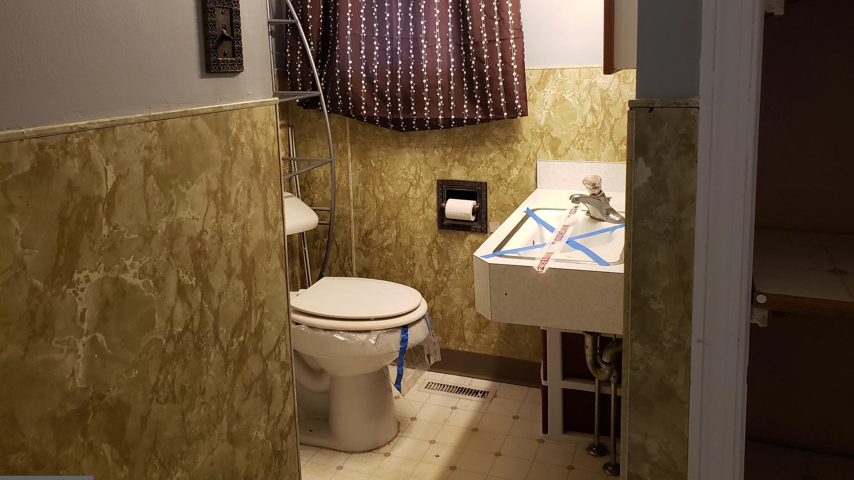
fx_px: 657
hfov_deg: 66.1
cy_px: 183
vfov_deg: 39.9
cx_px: 424
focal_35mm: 29
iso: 320
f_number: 2.4
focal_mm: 4.3
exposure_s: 1/60
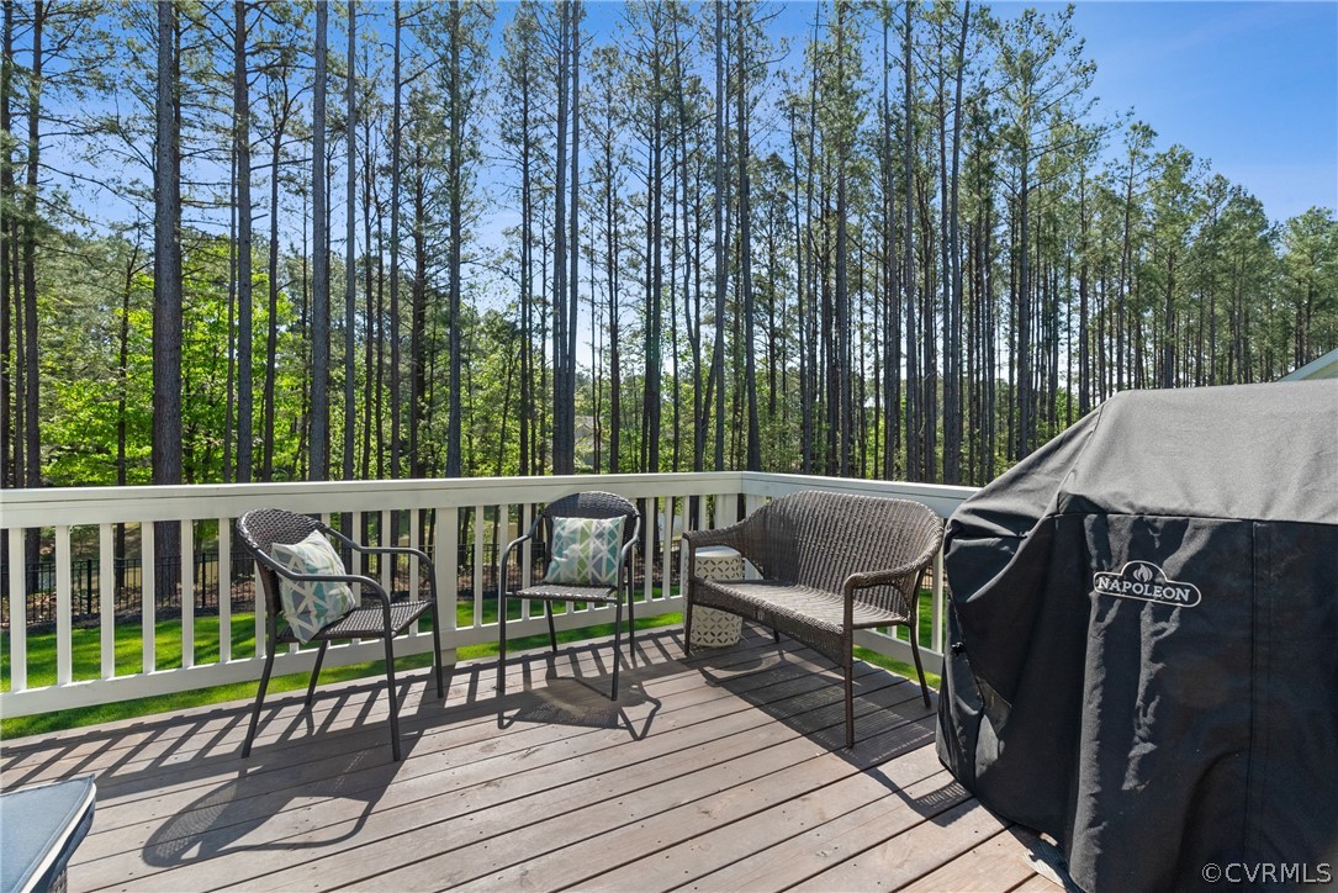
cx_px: 669
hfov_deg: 96.7
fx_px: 595
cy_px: 446
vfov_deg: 73.8
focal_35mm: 16
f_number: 8
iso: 800
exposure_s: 1/400
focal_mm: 16
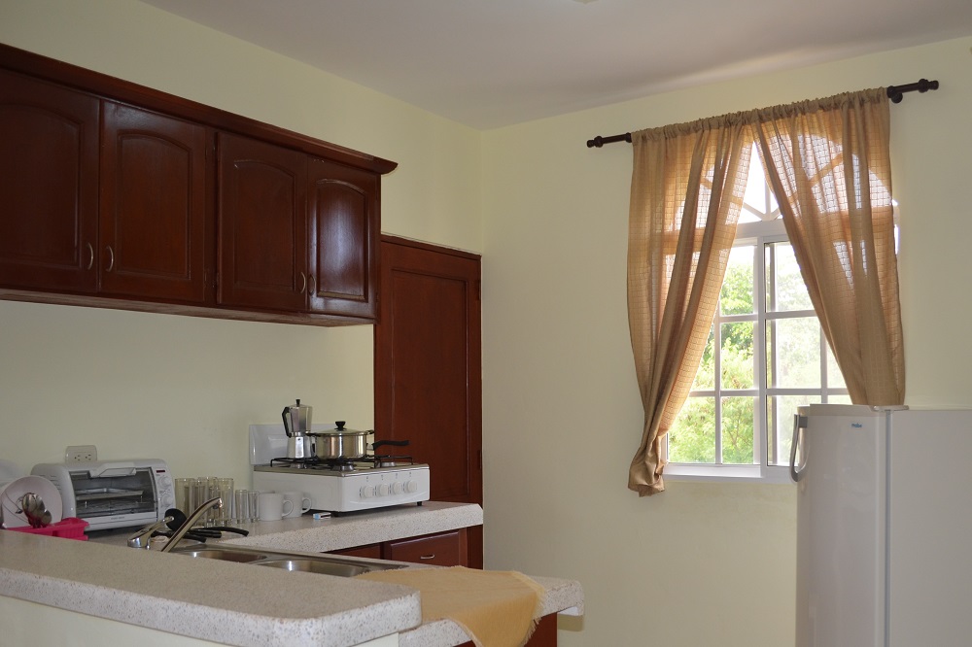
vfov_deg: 43.6
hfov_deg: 61.9
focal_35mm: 30
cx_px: 486
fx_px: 810
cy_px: 324
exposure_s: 1/125
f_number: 3.8
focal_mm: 20
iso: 400
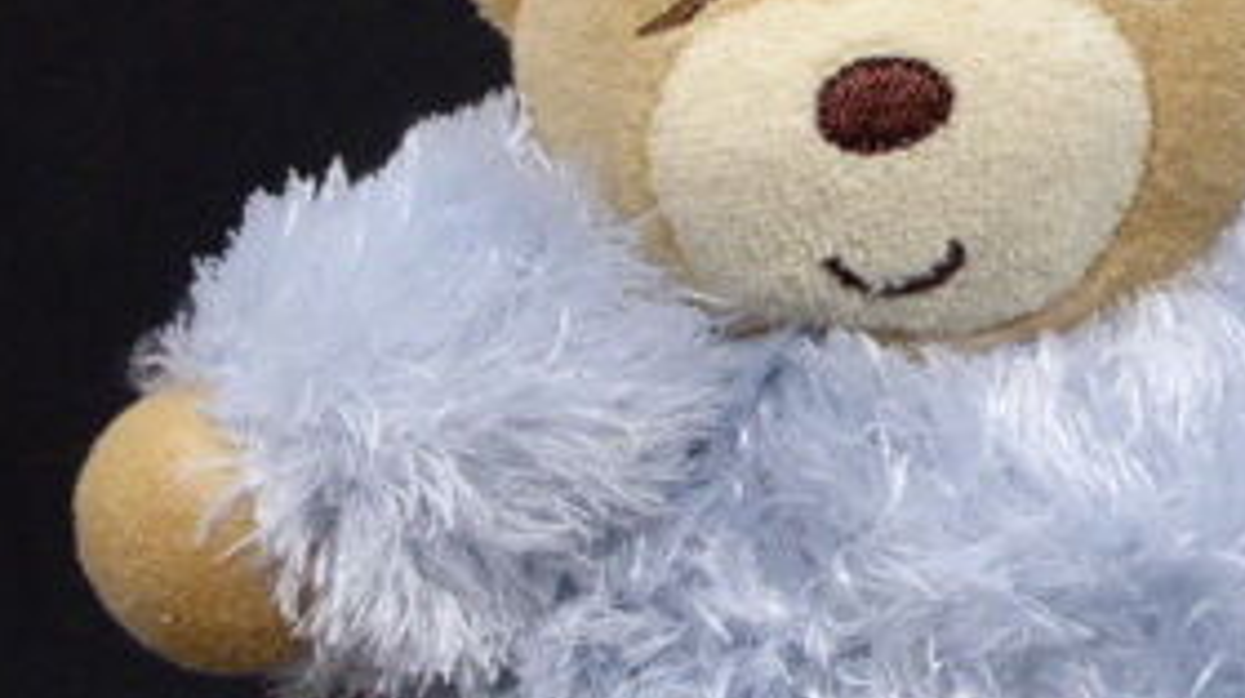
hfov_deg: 35.0
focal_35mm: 58
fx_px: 1913
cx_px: 978
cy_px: 467
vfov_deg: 20.6
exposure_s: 1/60
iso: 320
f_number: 3.6
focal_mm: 5.4
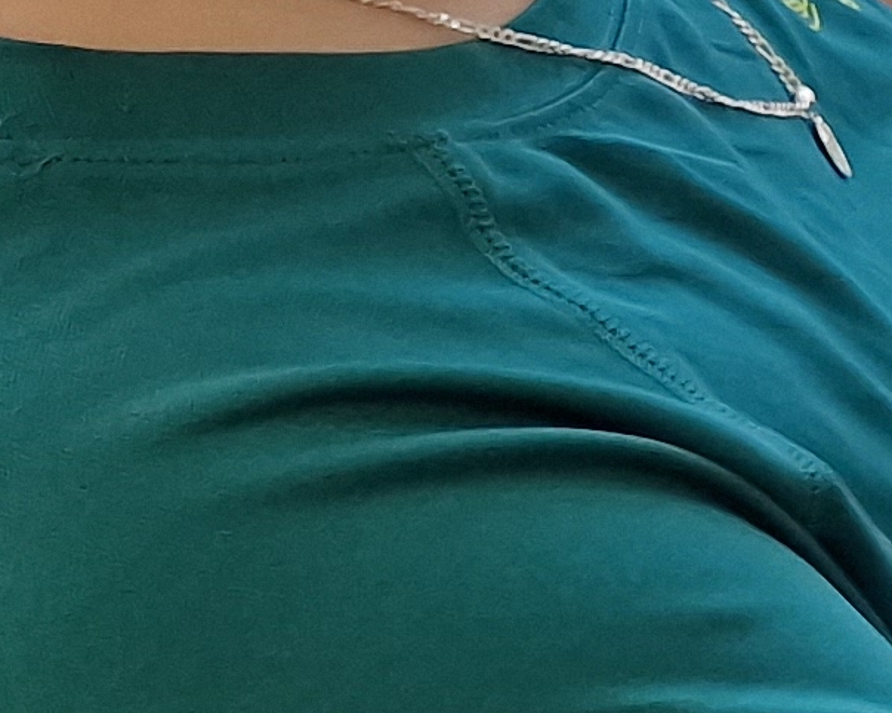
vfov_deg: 9.7
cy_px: -695
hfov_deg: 9.6
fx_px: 3932
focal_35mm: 149
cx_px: 2808
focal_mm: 6.4
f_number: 1.8
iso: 100
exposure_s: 1/100
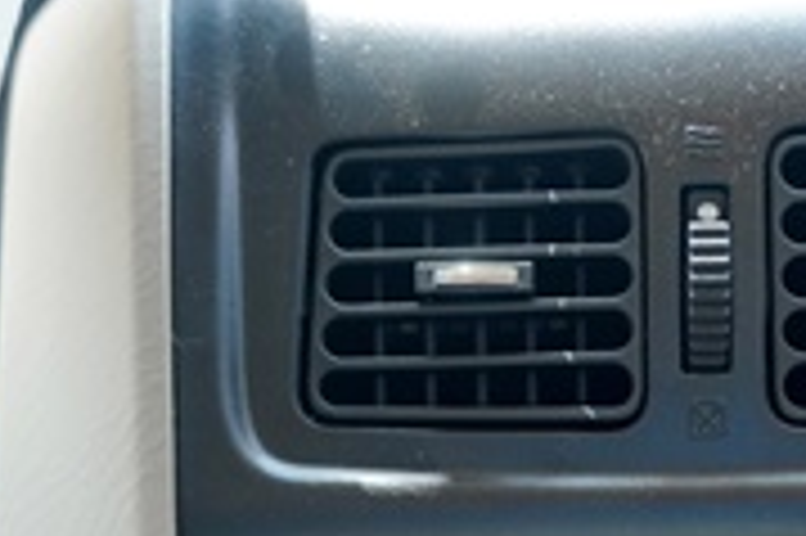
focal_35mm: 144
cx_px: 572
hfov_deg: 14.2
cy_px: 734
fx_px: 3221
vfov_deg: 9.3
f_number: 2.8
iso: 400
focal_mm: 43
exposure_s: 1/100
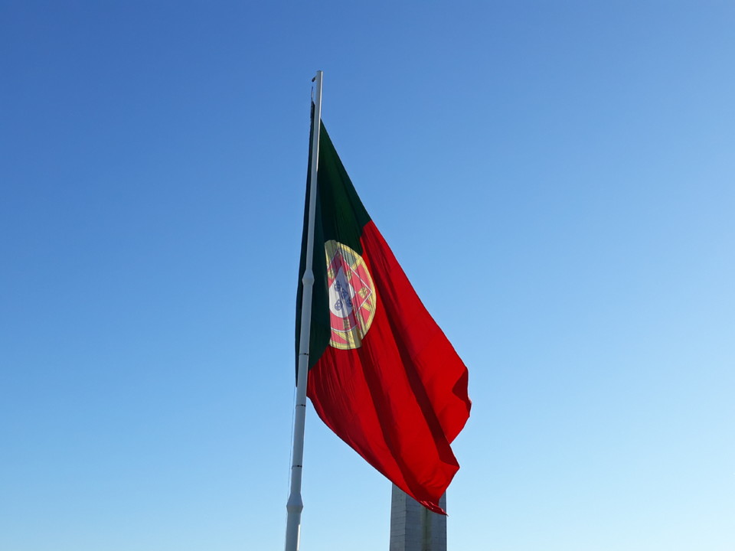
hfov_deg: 65.3
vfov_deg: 51.4
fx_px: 573
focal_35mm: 27
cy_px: 276
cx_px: 368
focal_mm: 3.71
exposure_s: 1/1866
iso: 40
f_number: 1.7
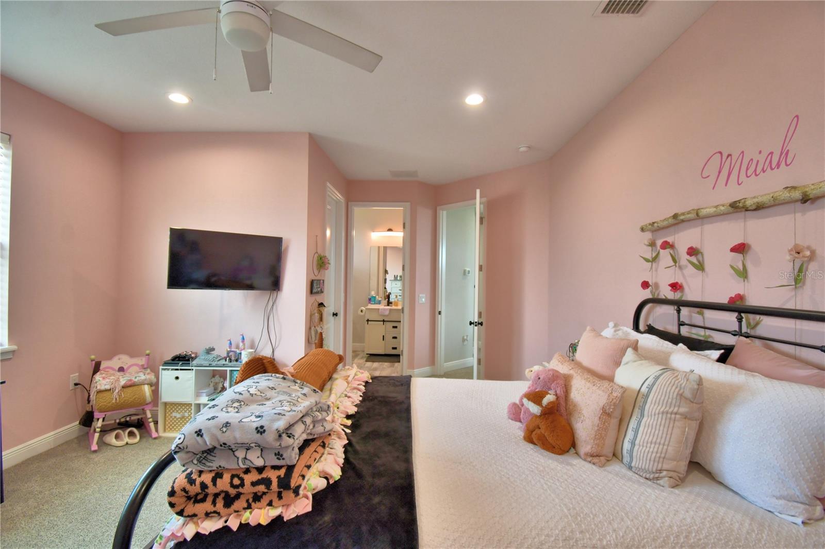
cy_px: 274
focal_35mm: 15
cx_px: 412
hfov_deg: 100.4
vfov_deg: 77.3
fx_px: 344
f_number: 4.5
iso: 400
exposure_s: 1/50
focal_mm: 10
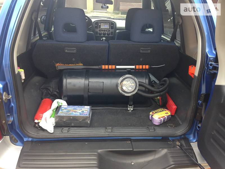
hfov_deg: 55.4
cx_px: 112
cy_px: 84
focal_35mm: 33
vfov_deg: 42.9
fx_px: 214
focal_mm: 4.1
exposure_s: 1/120
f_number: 2.4
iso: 64
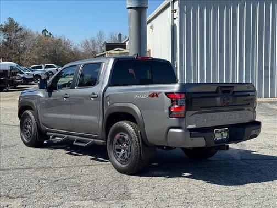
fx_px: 384
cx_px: 138
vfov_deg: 30.3
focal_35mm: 48
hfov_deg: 39.7
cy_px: 104
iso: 64
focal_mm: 6.76
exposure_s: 1/3096
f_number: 1.78
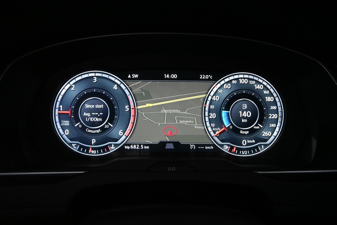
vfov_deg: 18.2
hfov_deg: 27.0
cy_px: 112
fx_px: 702
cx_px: 168
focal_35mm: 75
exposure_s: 1/400
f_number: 6.3
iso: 5000
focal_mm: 50
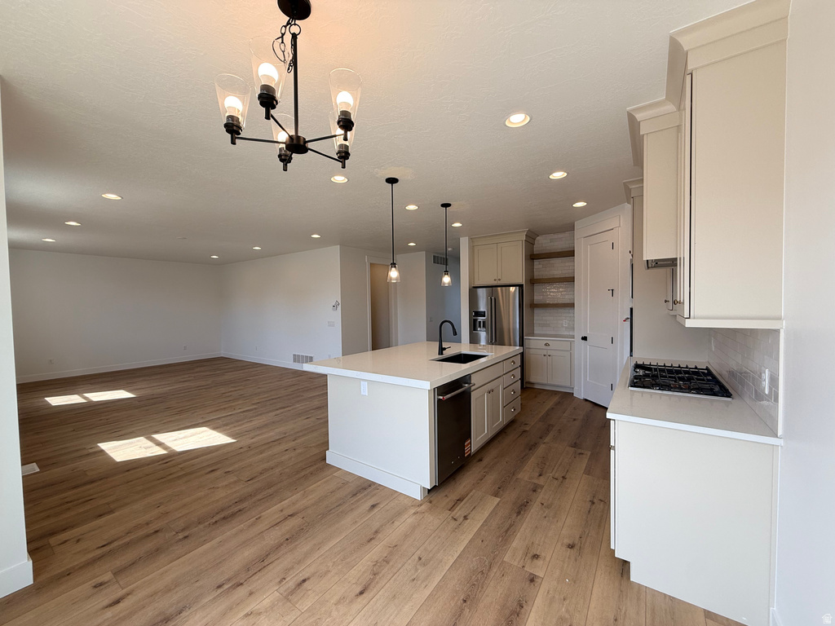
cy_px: 313
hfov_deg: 102.1
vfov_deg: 85.7
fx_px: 338
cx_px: 418
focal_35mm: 14
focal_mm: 2.22
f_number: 2.2
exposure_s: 1/161
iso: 50
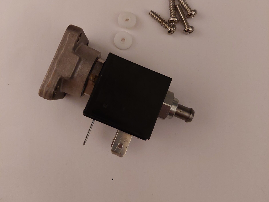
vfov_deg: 41.3
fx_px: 264
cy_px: 70
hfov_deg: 54.0
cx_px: 133
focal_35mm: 34
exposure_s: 1/50
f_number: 1.8
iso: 500
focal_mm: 5.23
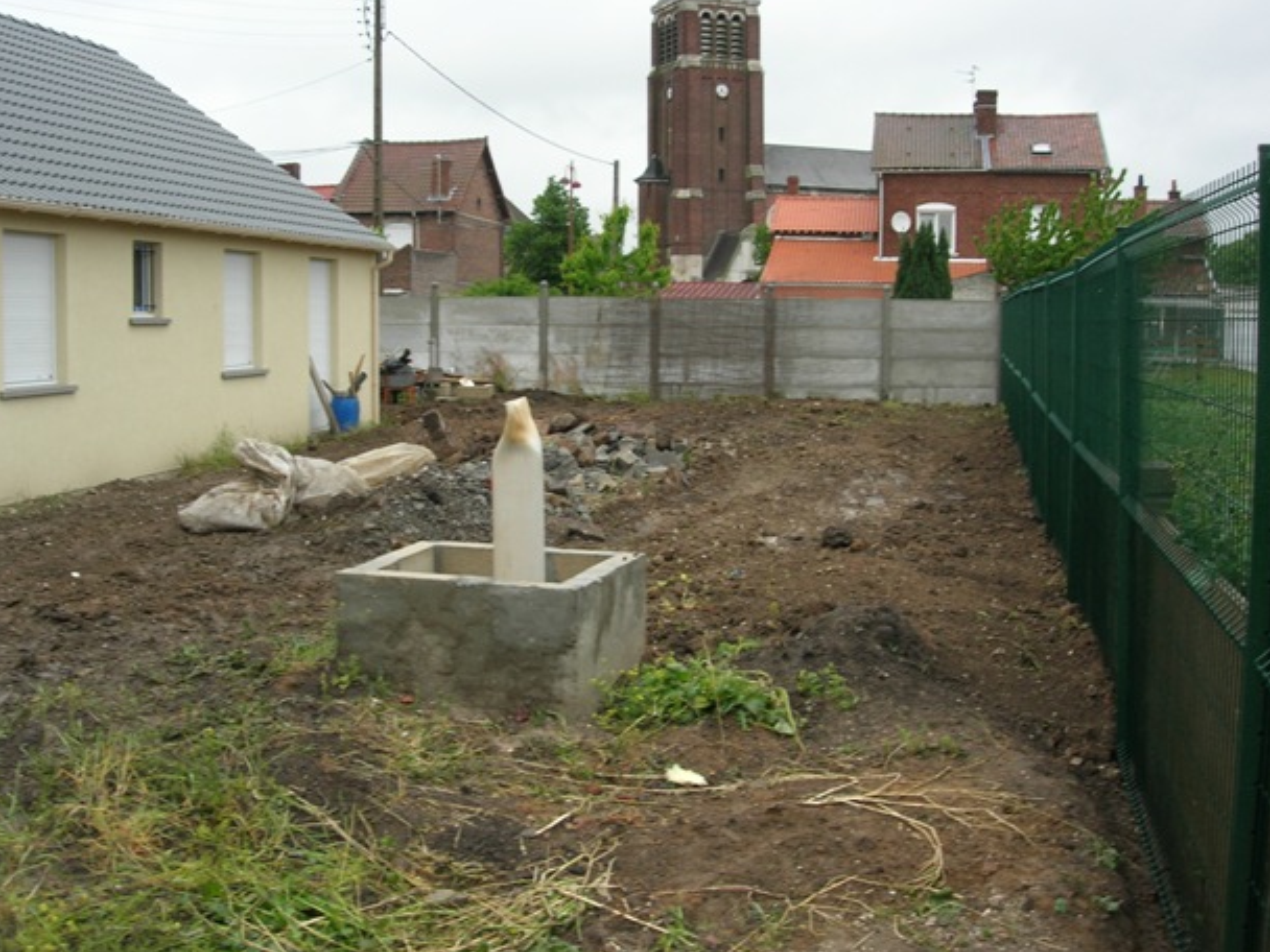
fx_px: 1468
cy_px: 461
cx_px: 616
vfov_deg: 36.0
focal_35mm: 40
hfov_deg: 46.8
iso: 64
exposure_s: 1/114
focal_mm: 7.8
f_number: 4.8
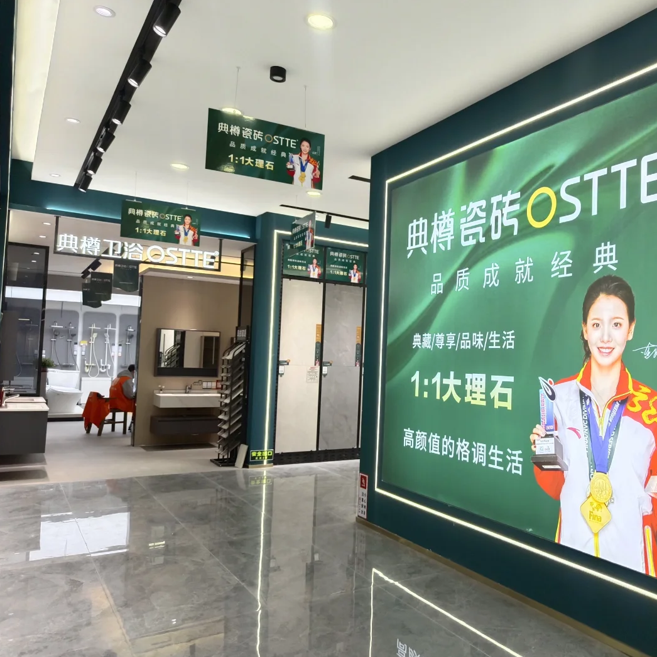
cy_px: 337
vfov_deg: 57.3
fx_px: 601
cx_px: 431
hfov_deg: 56.2
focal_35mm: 28
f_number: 1.88
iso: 577
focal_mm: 5.59
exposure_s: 1/100
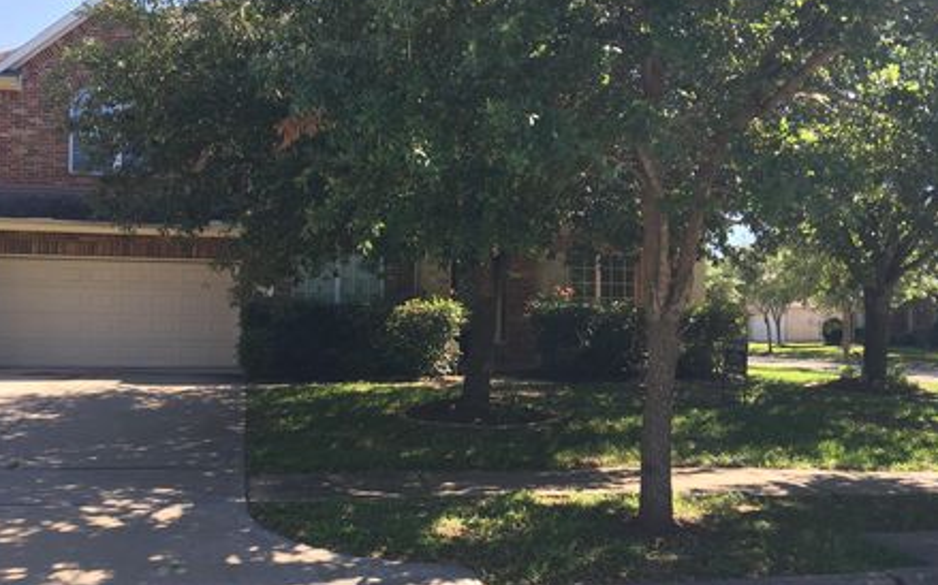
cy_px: 304
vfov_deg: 36.2
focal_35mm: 35
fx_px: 894
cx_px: 408
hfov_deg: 55.2
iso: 25
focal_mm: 4.15
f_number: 2.2
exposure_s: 1/281
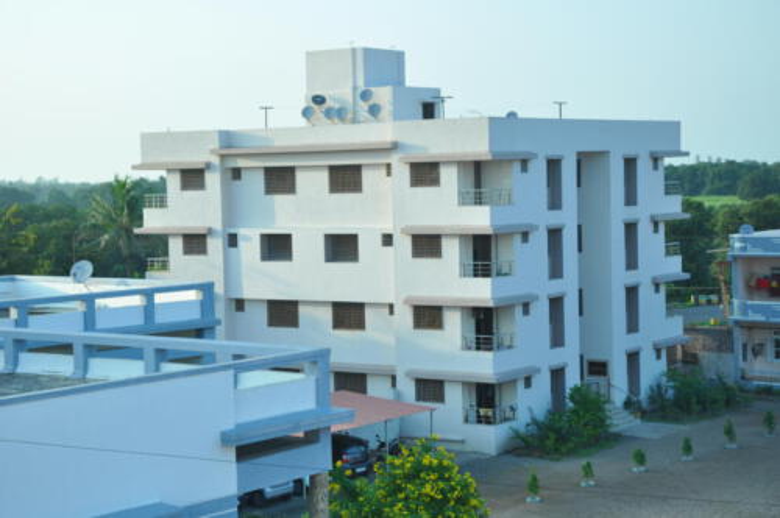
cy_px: 259
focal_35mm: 72
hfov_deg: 28.1
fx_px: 1558
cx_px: 390
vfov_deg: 18.9
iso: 200
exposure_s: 1/125
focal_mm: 48
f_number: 8
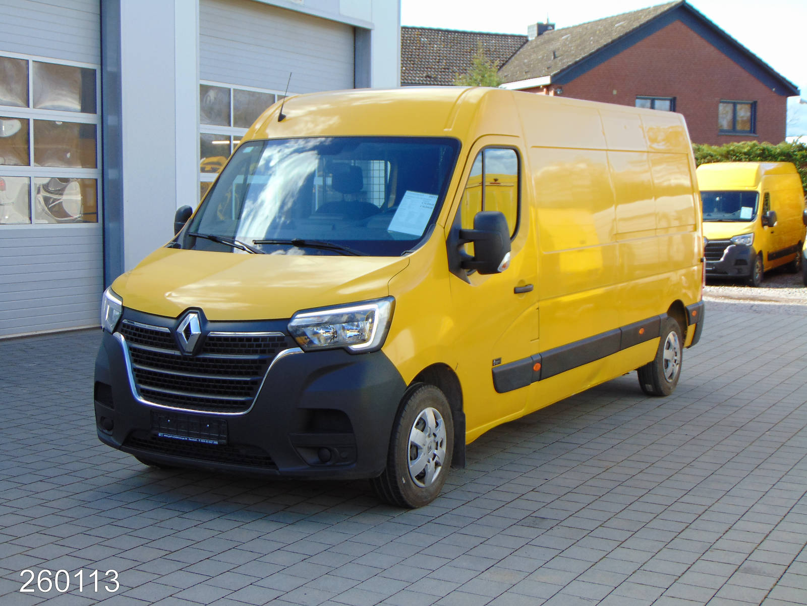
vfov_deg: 29.1
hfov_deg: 38.2
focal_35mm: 50
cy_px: 303
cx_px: 404
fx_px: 1166
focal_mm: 9
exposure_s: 1/800
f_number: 3.5
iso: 80
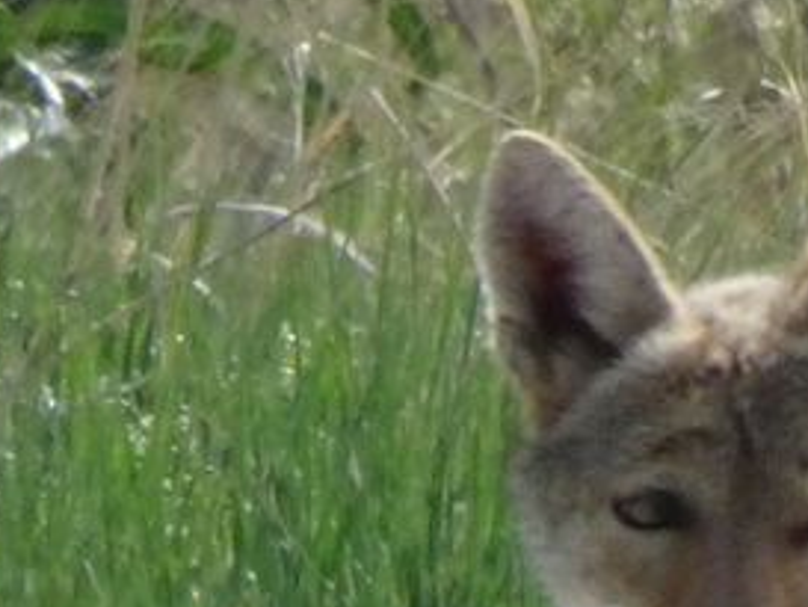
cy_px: 1184
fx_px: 94202
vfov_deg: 0.4
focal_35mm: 4034
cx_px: 1139
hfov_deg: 0.5
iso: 200
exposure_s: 1/400
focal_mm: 117.61
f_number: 8
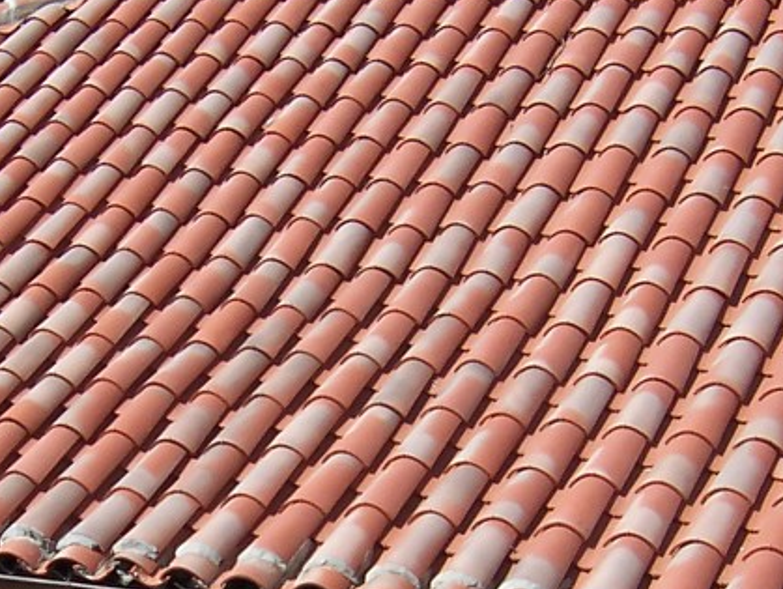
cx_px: 144
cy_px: 608
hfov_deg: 18.9
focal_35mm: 103
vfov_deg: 14.1
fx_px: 2332
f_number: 5.6
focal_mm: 5.6
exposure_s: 1/500
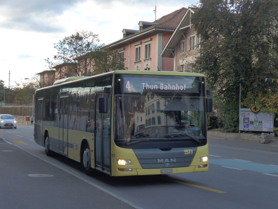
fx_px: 474
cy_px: 104
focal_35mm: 59
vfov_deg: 24.8
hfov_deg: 32.7
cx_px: 139
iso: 160
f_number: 3.5
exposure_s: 1/250
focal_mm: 12
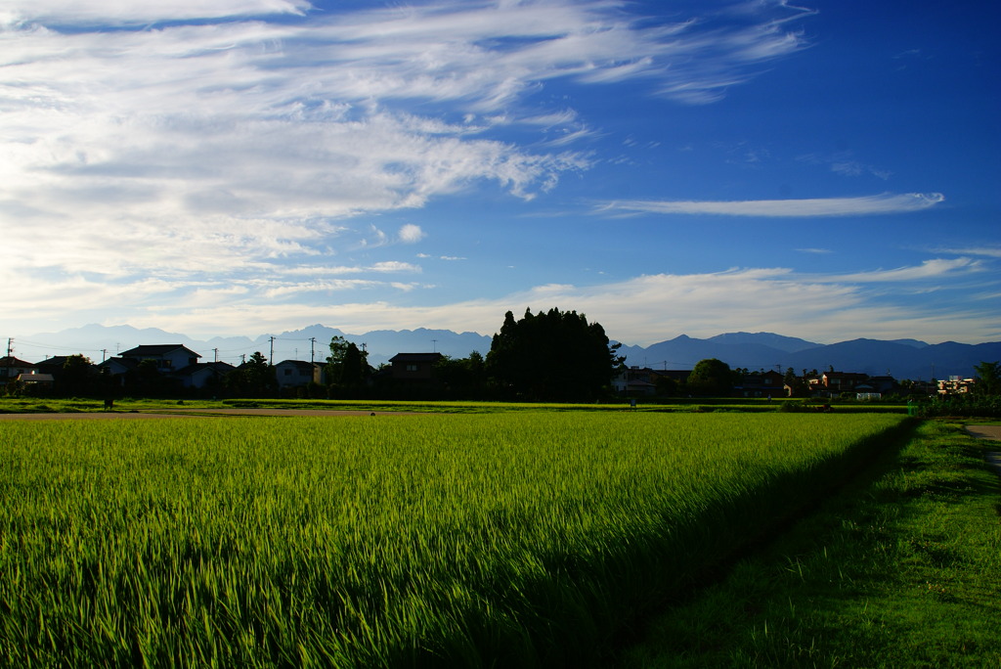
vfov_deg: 43.7
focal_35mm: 30
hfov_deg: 61.9
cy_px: 334
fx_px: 835
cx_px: 500
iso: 100
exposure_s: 1/160
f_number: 13
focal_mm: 20
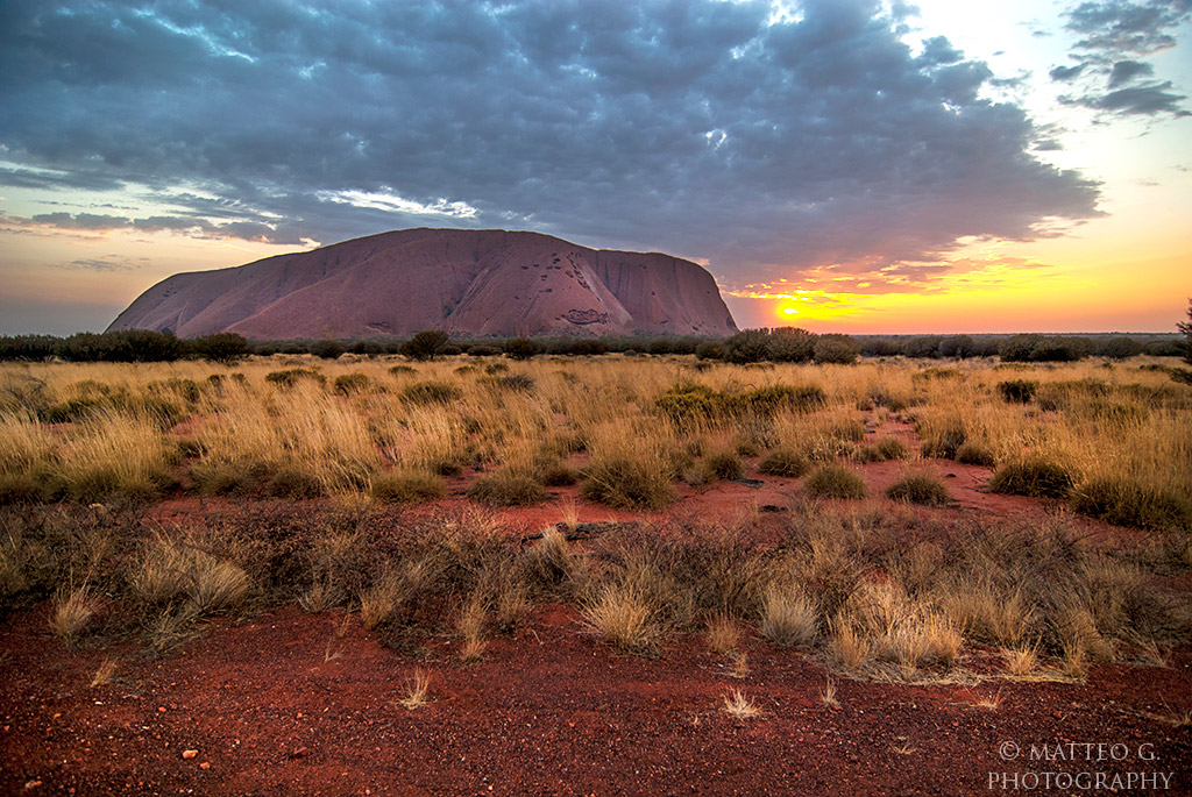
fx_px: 597
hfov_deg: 89.9
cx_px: 596
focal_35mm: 18
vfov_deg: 67.5
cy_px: 398
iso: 250
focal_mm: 12
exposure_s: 1/160
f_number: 4
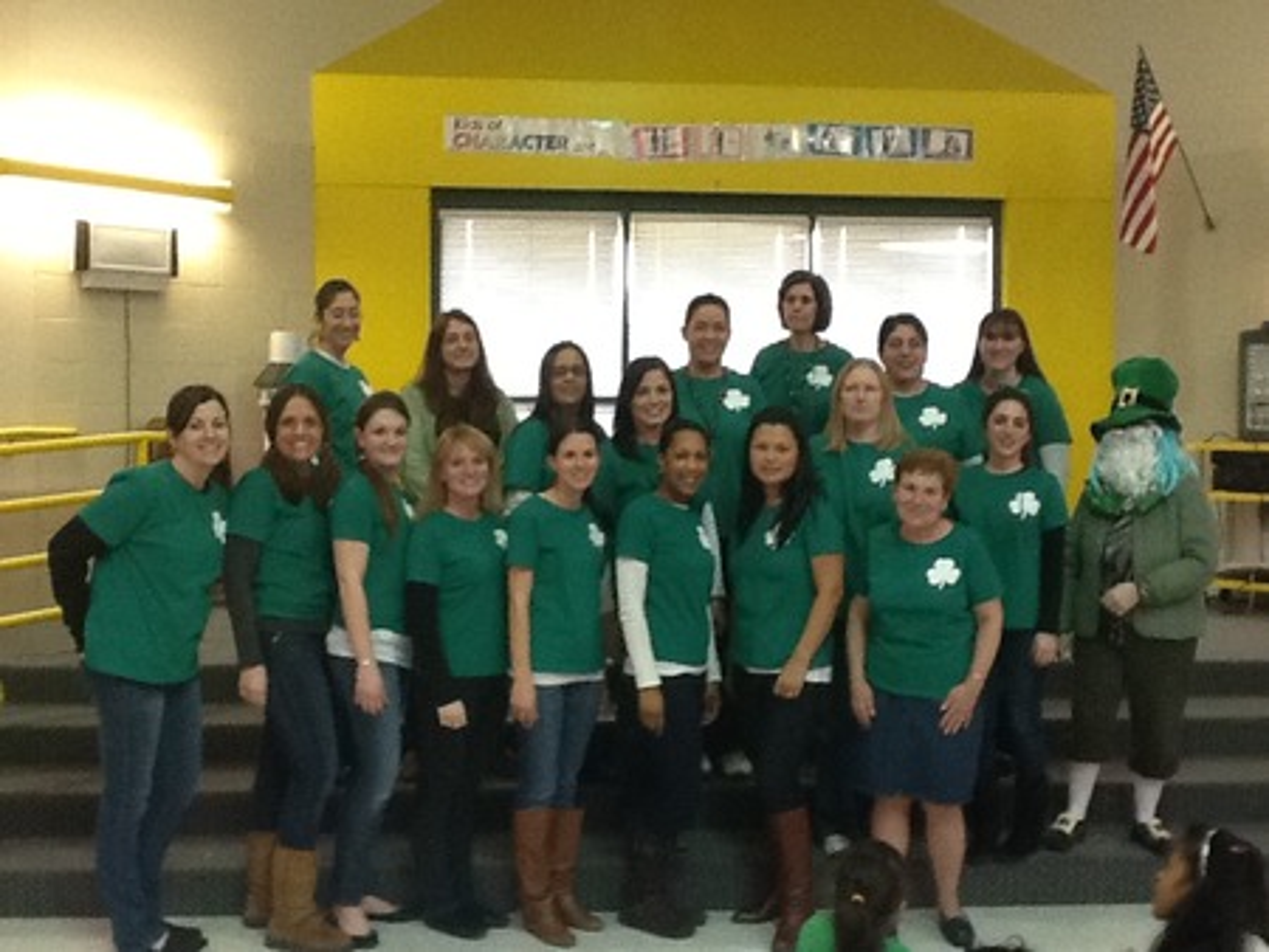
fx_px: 1174
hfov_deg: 56.8
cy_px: 476
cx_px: 634
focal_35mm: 32
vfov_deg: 44.2
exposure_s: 1/33
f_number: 2.4
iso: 250
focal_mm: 2.03
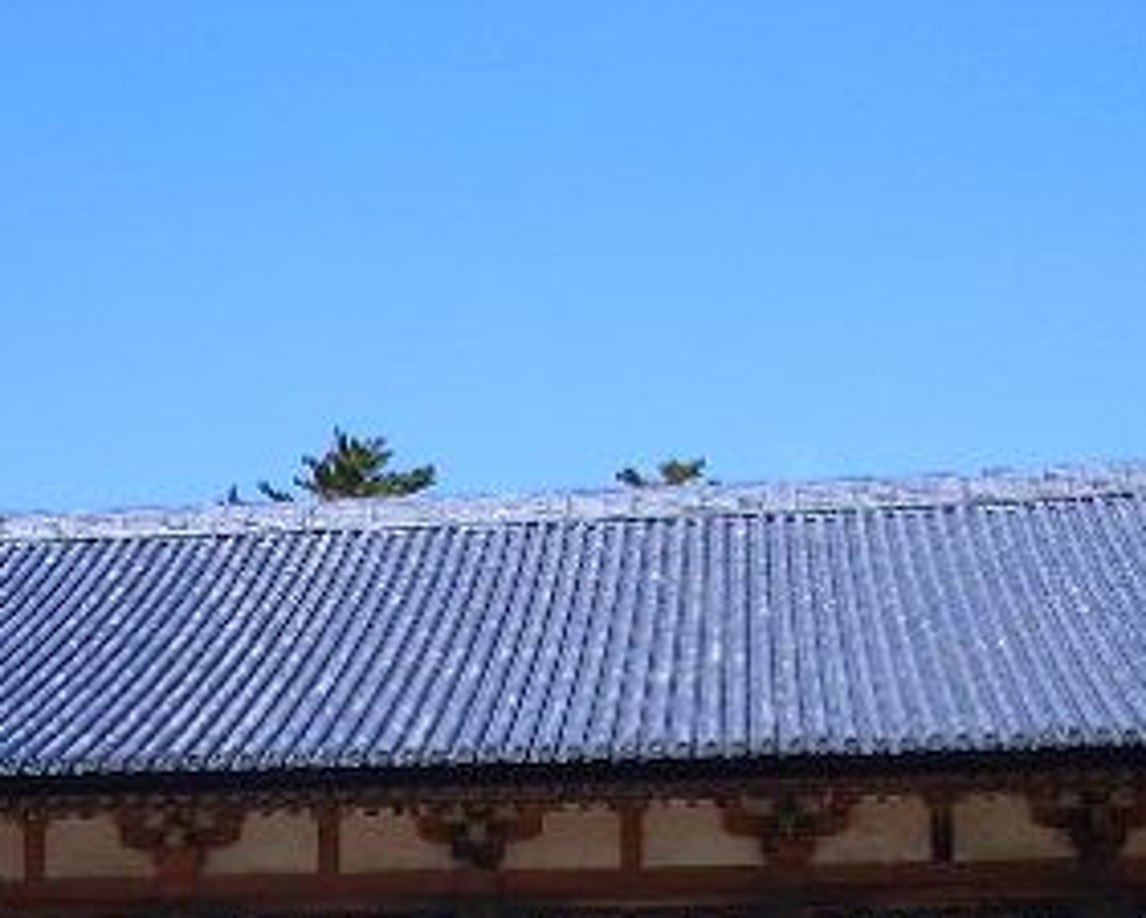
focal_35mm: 79
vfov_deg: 18.7
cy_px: 985
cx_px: 277
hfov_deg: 23.9
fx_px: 2680
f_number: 4.3
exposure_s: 1/640
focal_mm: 5.8
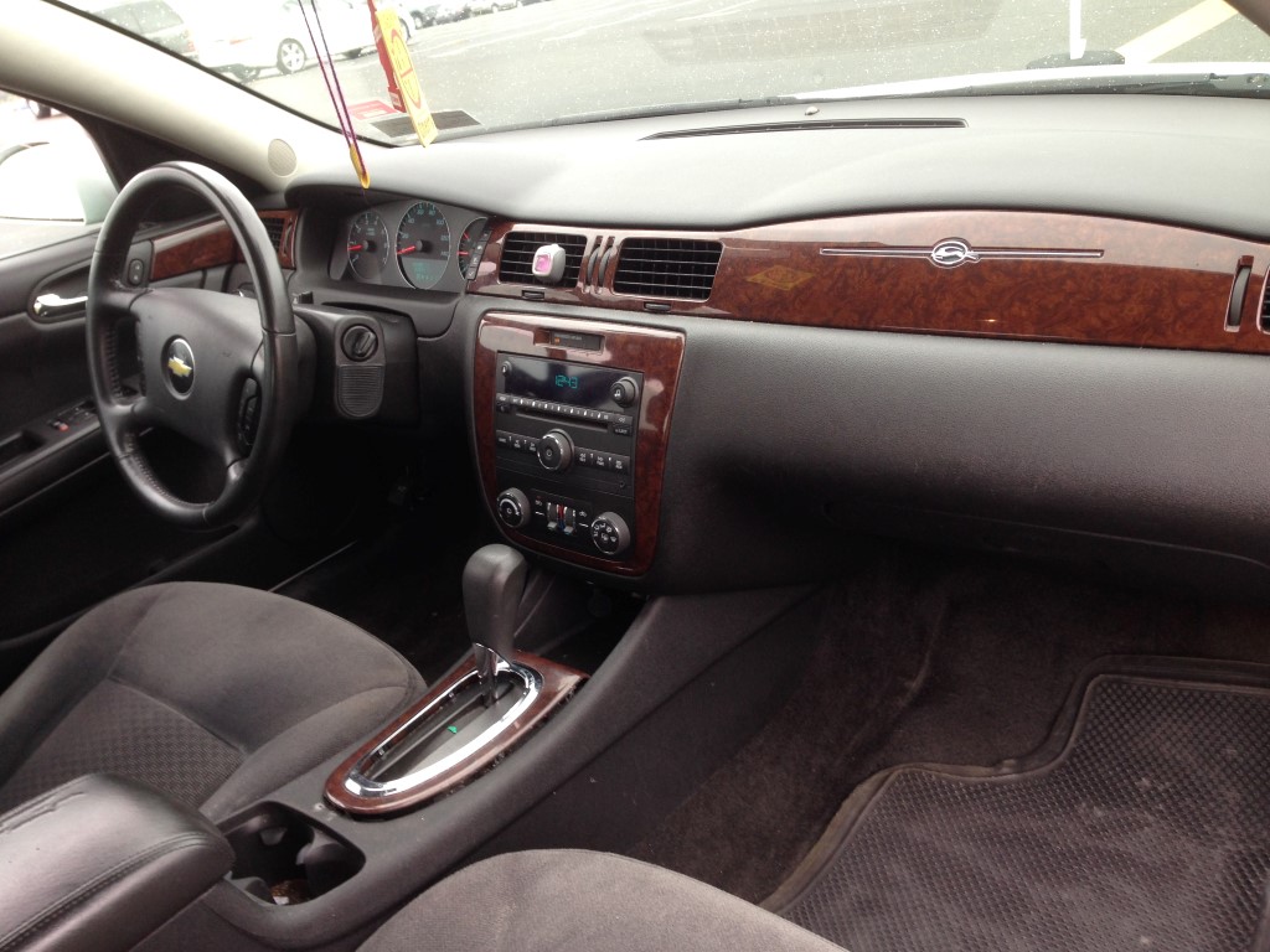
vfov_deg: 42.9
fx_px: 1211
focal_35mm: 33
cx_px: 635
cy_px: 476
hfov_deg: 55.4
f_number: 2.4
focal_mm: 4.12
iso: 50
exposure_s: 1/60
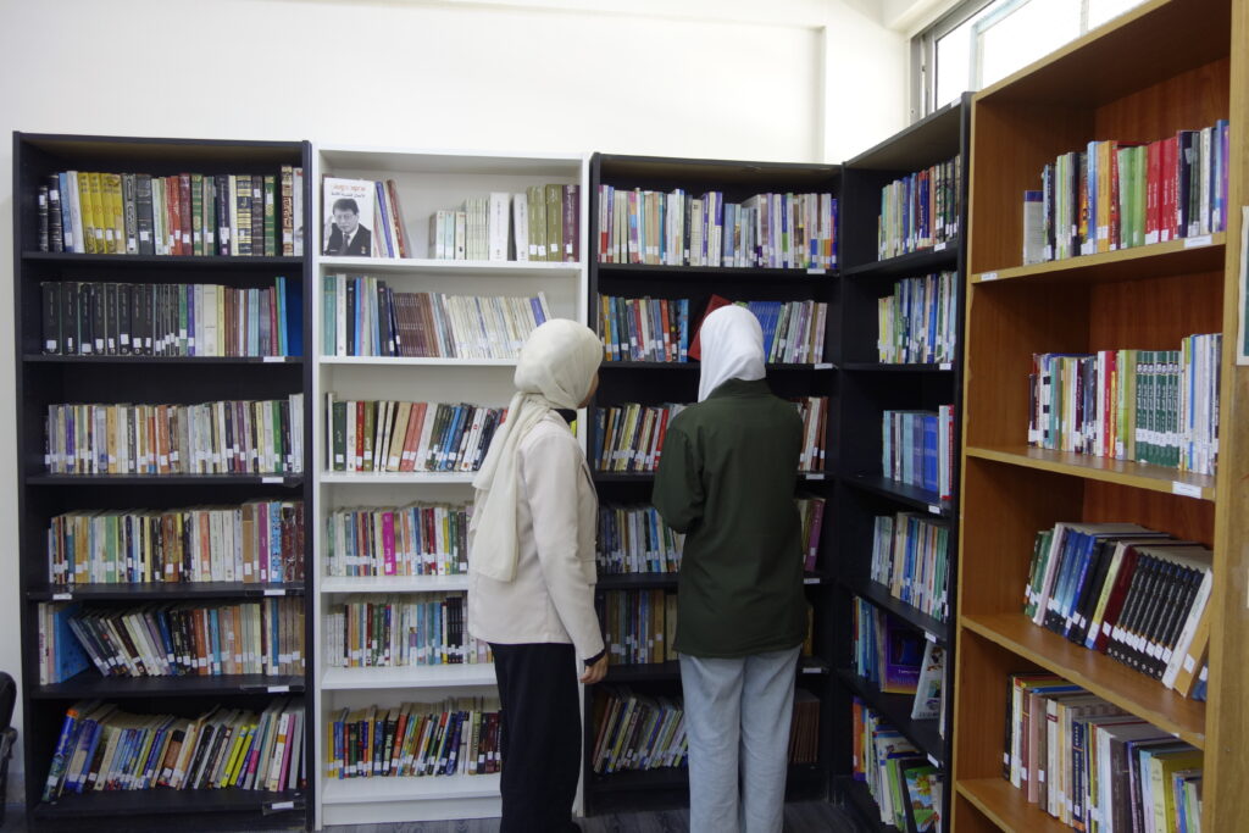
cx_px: 624
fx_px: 972
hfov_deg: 65.5
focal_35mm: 28
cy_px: 416
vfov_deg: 46.4
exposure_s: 1/80
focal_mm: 10.4
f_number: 1.8
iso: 125
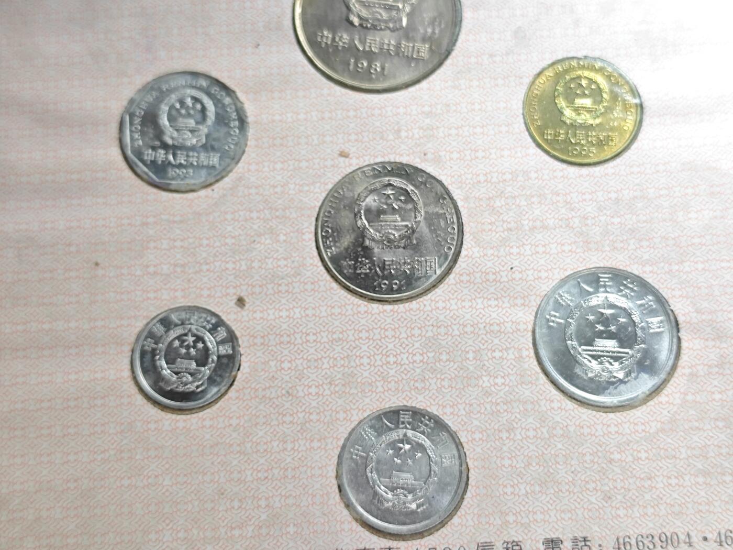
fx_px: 1038
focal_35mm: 49
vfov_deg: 29.7
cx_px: 366
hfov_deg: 38.9
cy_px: 275
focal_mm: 5.84
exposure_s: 1/82.3
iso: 400
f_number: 1.6
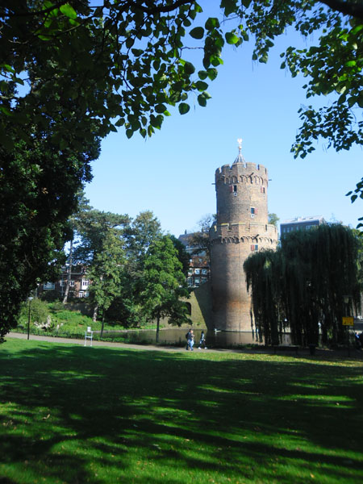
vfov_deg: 65.3
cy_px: 242
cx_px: 182
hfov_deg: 51.4
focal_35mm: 27
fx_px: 378
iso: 80
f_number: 3.5
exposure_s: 1/304
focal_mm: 4.9
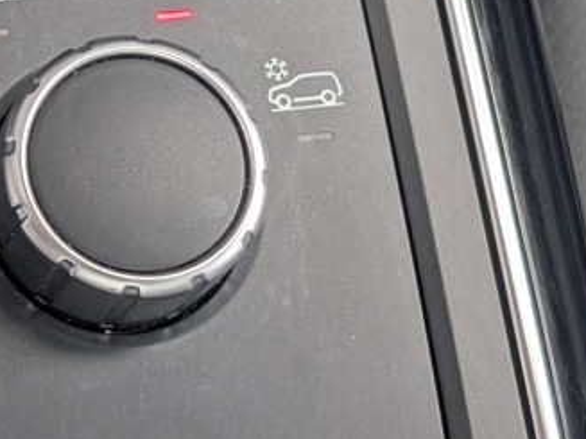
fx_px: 2031
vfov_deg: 12.2
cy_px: -4
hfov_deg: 16.3
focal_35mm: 120
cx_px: 154
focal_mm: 6.9
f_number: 1.68
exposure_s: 1/89.3
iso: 21
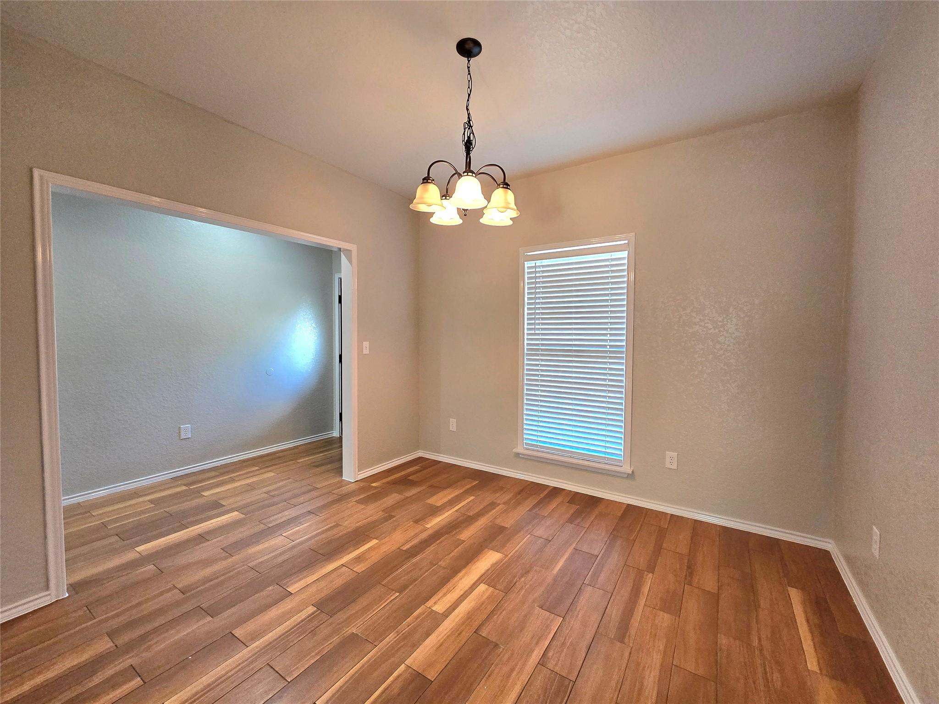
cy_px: 352
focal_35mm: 13
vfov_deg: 89.9
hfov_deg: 106.2
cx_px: 470
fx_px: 353
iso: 250
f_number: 2.2
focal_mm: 2.2
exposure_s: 1/60.2
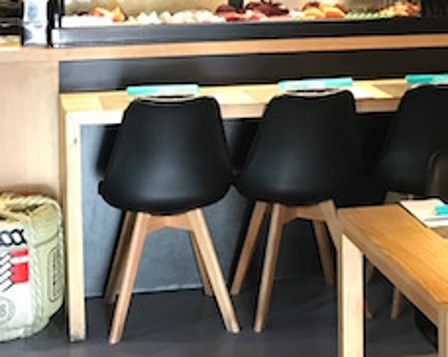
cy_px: -36
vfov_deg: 16.5
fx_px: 1192
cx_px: 297
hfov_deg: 21.2
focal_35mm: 90
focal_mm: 3.99
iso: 80
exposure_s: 1/8
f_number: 1.8
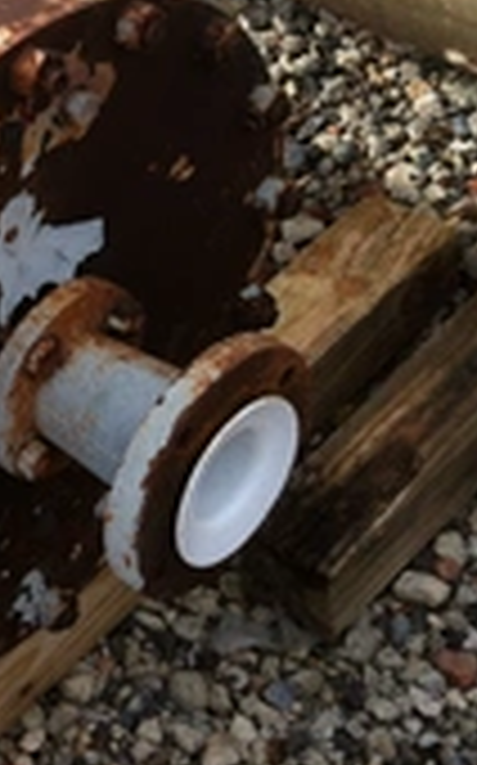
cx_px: -382
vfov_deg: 23.3
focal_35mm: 87
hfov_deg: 13.5
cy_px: 110
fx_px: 1813
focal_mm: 3.85
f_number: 2.8
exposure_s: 1/754
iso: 80
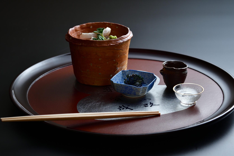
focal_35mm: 93
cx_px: 117
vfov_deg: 14.7
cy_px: 78
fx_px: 605
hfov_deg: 21.9
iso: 100
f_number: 6.3
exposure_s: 1/250
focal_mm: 62
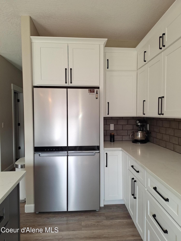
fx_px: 160
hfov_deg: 58.9
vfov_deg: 73.9
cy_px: 120
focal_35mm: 23
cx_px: 90
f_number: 1.8
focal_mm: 5.54
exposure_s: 1/60
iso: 64
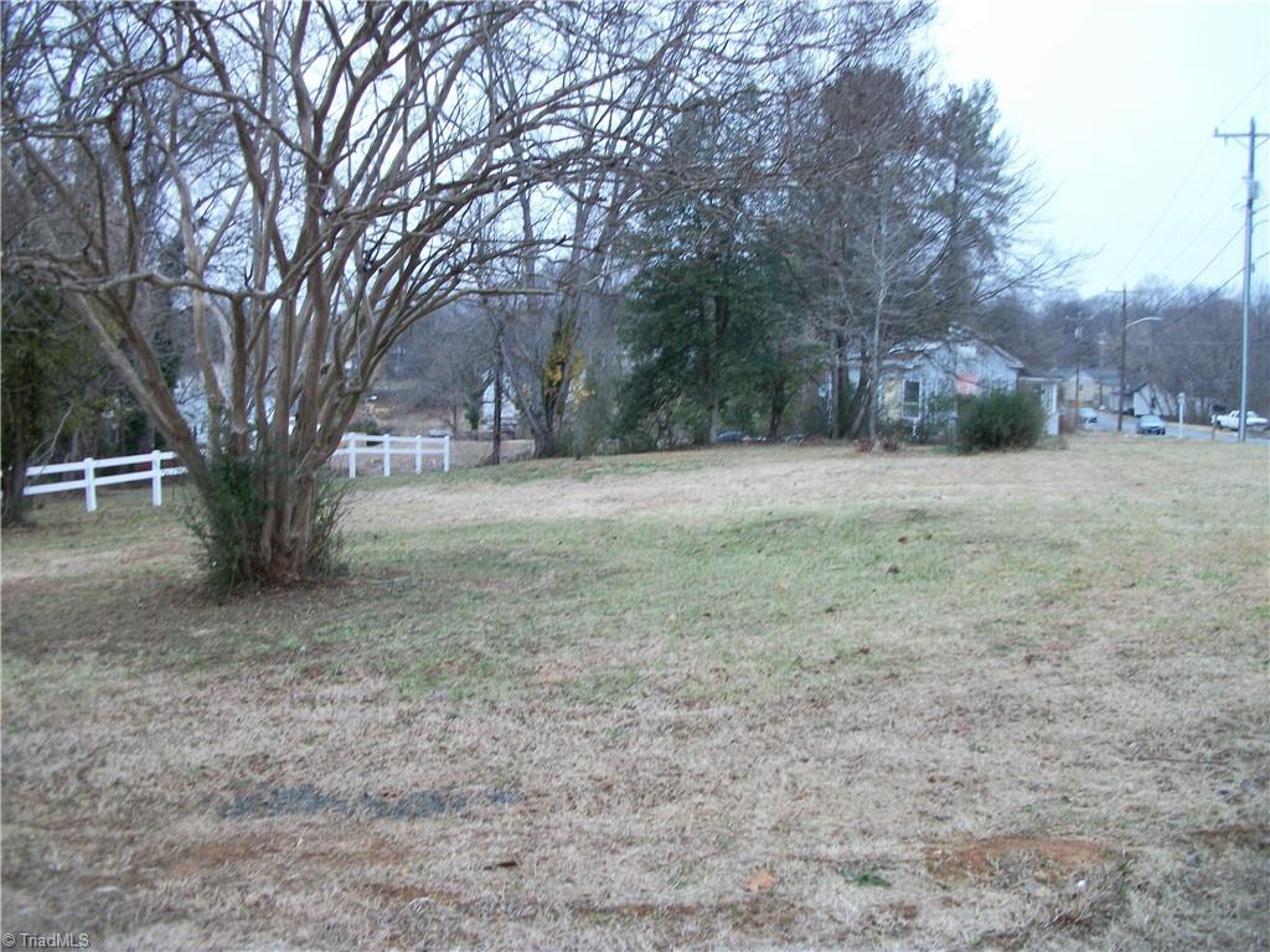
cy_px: 476
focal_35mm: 32
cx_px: 635
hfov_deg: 56.8
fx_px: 1174
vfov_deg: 44.2
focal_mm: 5.7
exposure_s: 1/60
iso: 80
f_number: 2.9
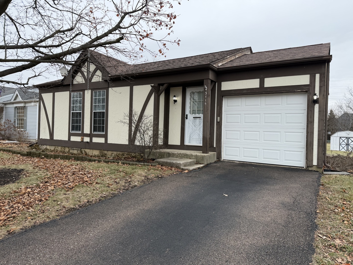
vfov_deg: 56.8
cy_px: 132
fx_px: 245
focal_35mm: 24
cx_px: 176
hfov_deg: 71.6
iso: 100
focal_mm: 6.76
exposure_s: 1/772
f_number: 1.78
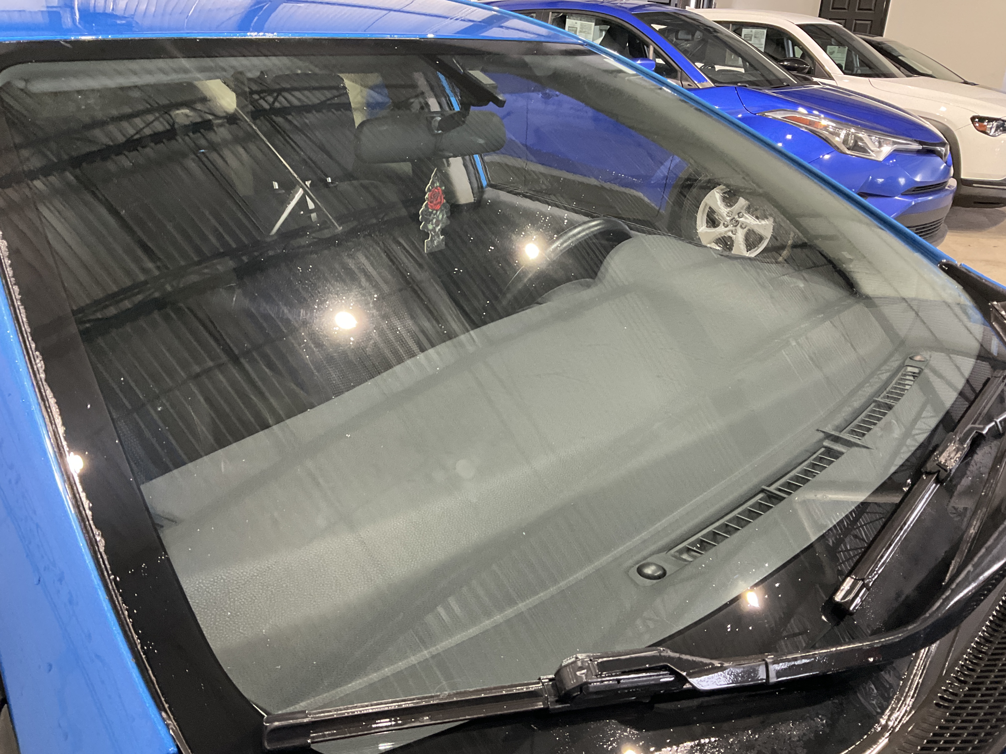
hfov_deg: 61.7
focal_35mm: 29
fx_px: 843
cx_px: 503
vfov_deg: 48.2
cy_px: 377
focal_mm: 3
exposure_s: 1/60
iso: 250
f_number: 1.8
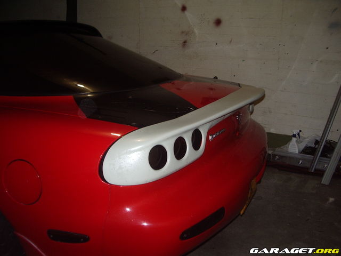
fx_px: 345
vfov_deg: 40.7
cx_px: 170
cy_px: 128
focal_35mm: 35
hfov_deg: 52.6
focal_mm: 5.8
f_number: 2.6
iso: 100
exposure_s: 1/40
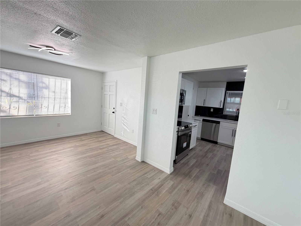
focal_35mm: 14
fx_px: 122
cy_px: 113
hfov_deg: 102.1
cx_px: 150
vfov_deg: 85.7
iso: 200
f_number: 2.2
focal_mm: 2.22
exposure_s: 1/120
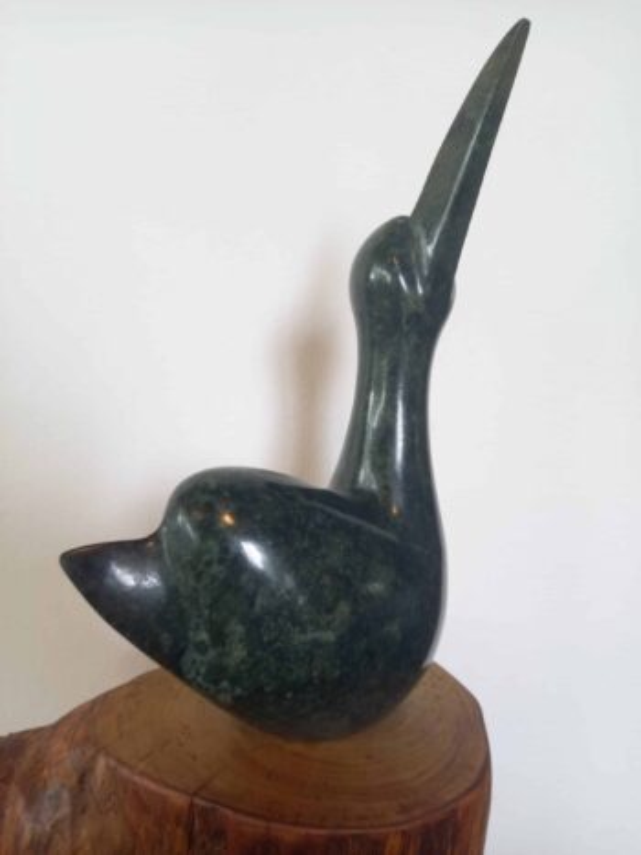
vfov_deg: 69.4
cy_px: 428
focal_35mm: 25
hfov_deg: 54.9
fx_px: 618
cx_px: 320
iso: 200
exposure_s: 1/50
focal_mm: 4.6
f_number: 2
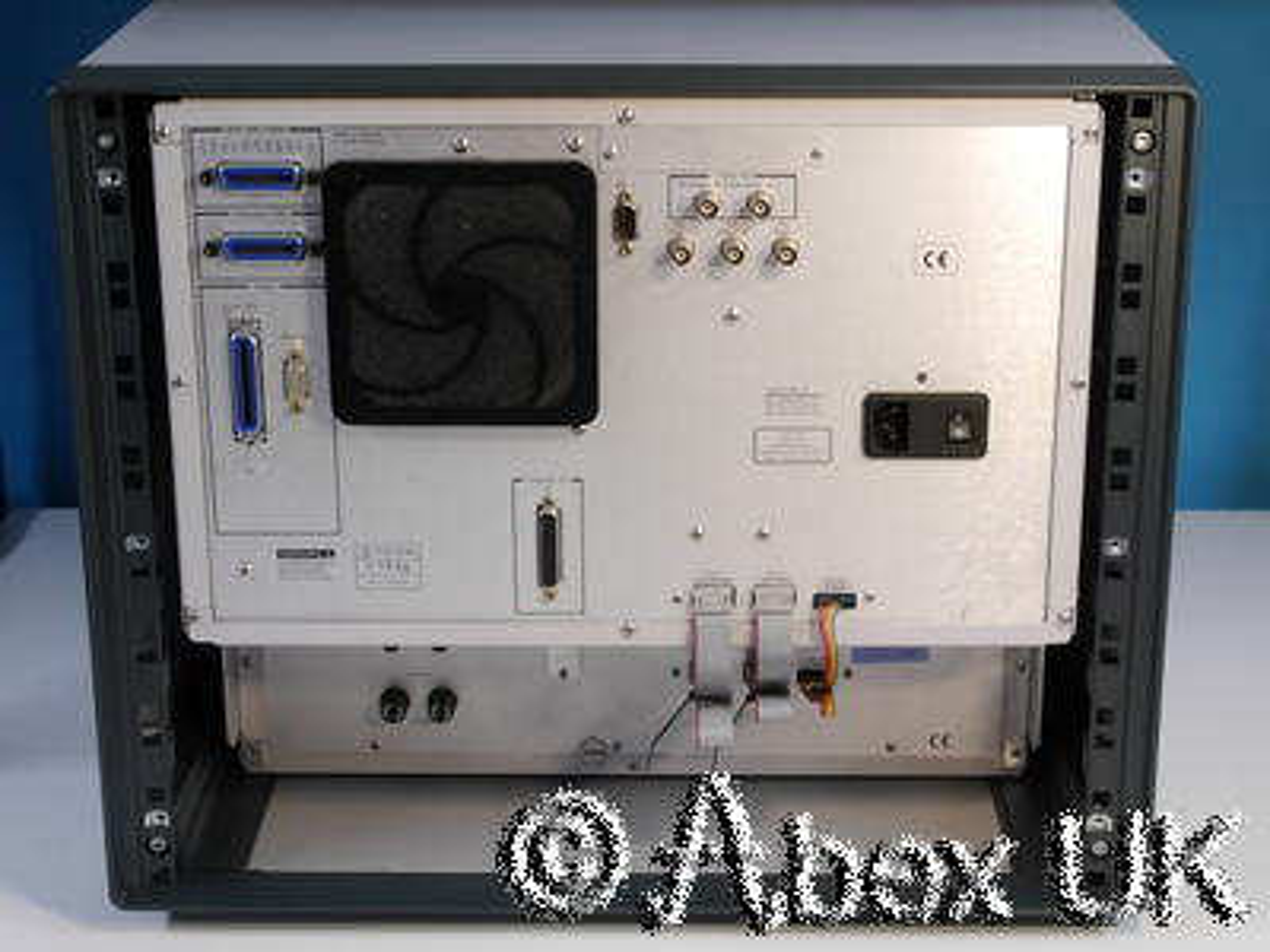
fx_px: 2495
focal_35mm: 68
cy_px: 476
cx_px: 635
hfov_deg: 28.6
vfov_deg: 21.6
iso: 800
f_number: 14
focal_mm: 34
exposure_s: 1/5
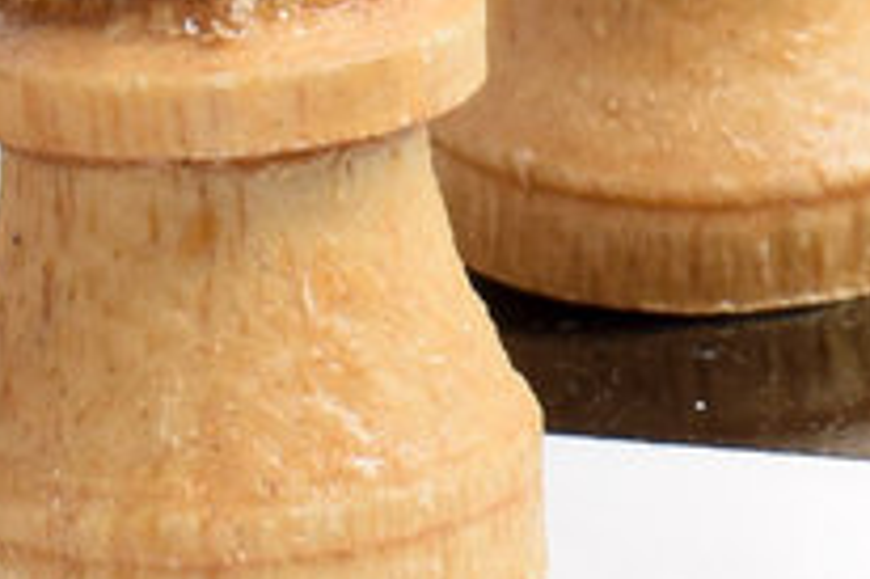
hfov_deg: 3.2
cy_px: -387
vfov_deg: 2.1
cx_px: 2344
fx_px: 15475
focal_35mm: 641
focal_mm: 55
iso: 200
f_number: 13
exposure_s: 1/125
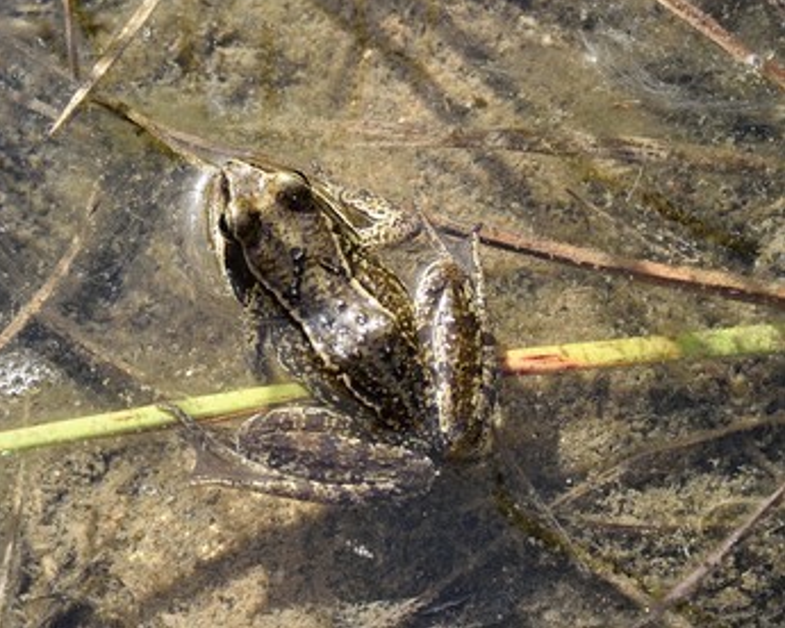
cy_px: 312
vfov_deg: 19.2
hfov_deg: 23.8
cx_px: 309
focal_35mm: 80
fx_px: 1859
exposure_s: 1/50
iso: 200
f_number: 13
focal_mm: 70
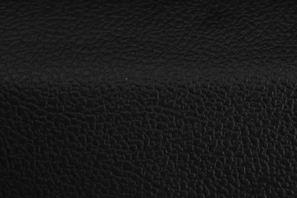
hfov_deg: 9.1
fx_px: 1865
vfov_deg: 6.0
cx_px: 279
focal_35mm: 226
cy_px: 264
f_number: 5.6
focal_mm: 66
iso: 1000
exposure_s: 1/10
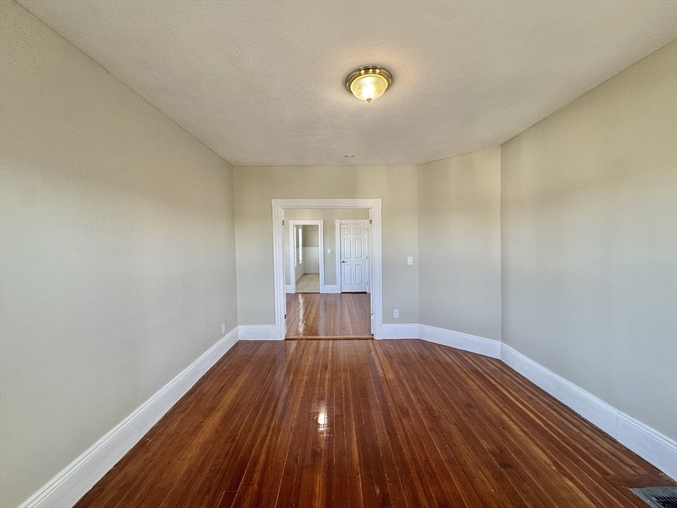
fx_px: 274
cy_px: 254
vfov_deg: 85.7
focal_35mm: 14
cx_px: 338
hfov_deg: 102.1
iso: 125
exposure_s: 1/120
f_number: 2.2
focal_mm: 2.22
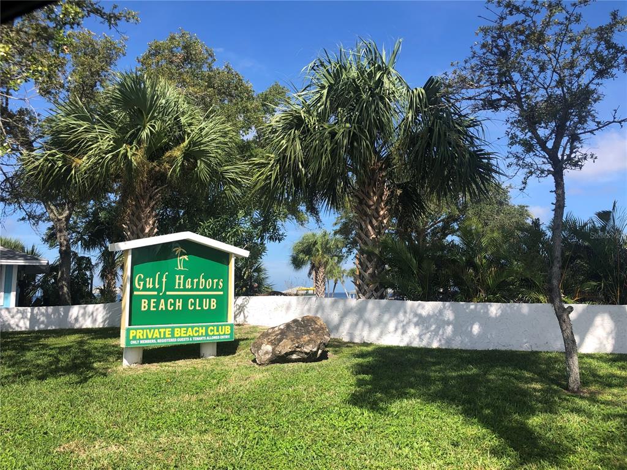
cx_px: 314
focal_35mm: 28
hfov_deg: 63.4
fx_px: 507
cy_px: 235
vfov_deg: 49.7
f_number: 1.8
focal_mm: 4
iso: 20
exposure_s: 1/1372
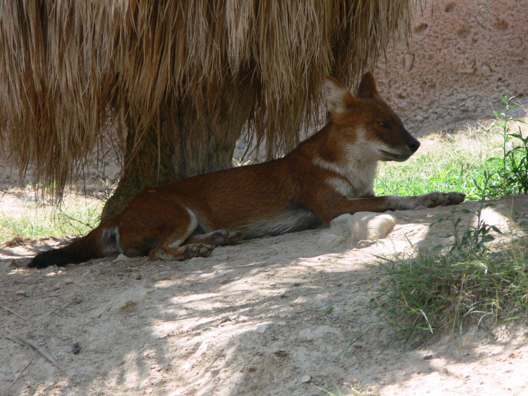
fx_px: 6406
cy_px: 198
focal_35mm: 420
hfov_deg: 4.7
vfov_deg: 3.5
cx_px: 264
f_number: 5.6
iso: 80
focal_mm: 88.8
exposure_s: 1/100
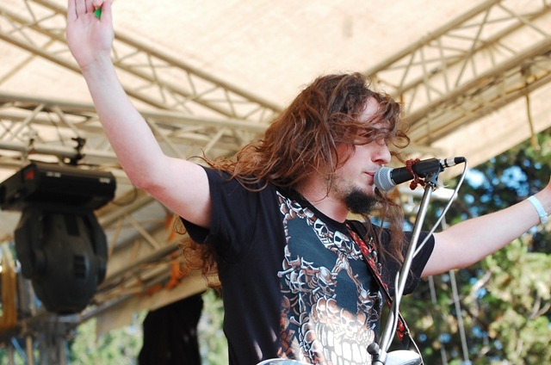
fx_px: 2062
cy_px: 182
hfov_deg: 15.2
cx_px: 276
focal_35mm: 135
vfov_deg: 10.1
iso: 400
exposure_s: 1/250
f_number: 5
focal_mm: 90
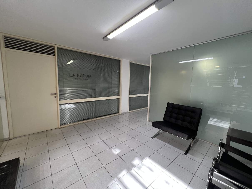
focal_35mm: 13
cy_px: 94
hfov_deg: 106.2
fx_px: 95
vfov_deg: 89.9
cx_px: 126
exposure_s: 1/50
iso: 200
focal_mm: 1.57
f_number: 1.8
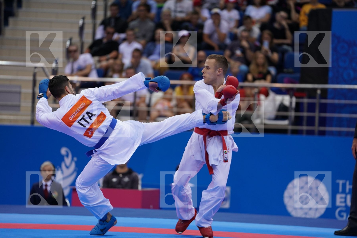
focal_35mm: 200
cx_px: 178
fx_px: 1983
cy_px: 119
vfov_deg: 6.9
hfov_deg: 10.3
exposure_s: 1/1000
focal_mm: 200
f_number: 2.8
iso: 1000
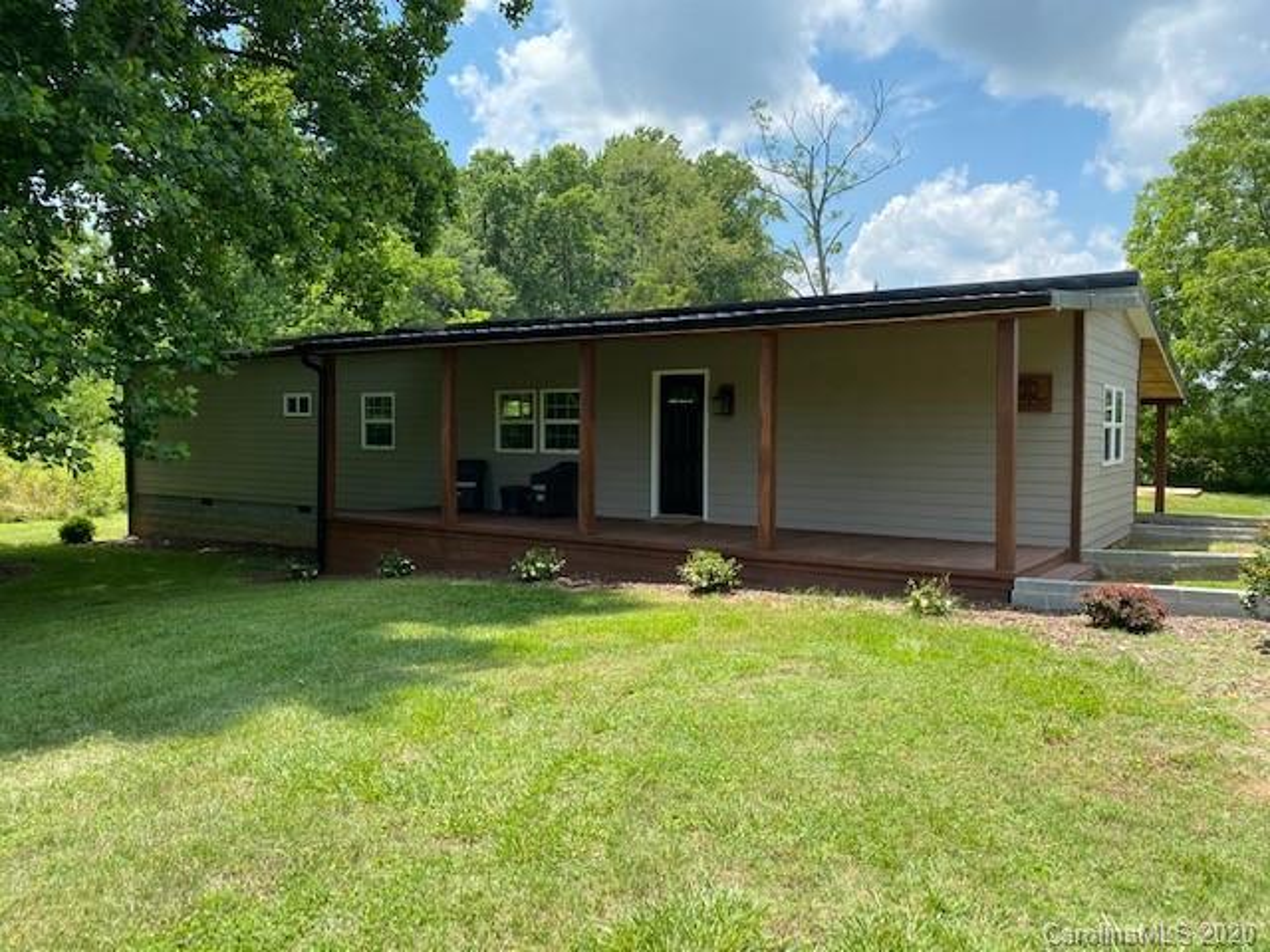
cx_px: 635
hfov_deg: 67.3
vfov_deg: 53.1
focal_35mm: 26
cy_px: 476
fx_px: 954
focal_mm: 4.25
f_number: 1.8
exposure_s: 1/1232
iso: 32
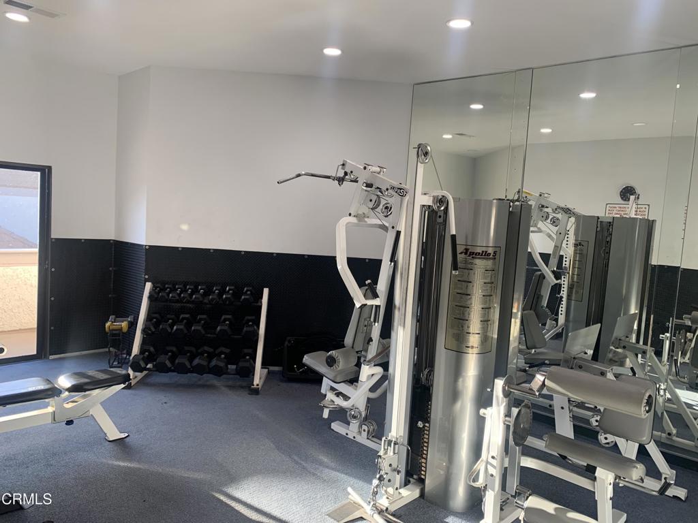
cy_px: 262
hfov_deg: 67.3
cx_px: 349
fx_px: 524
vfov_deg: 53.1
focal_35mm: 26
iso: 100
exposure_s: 1/121
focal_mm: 4.25
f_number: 1.8
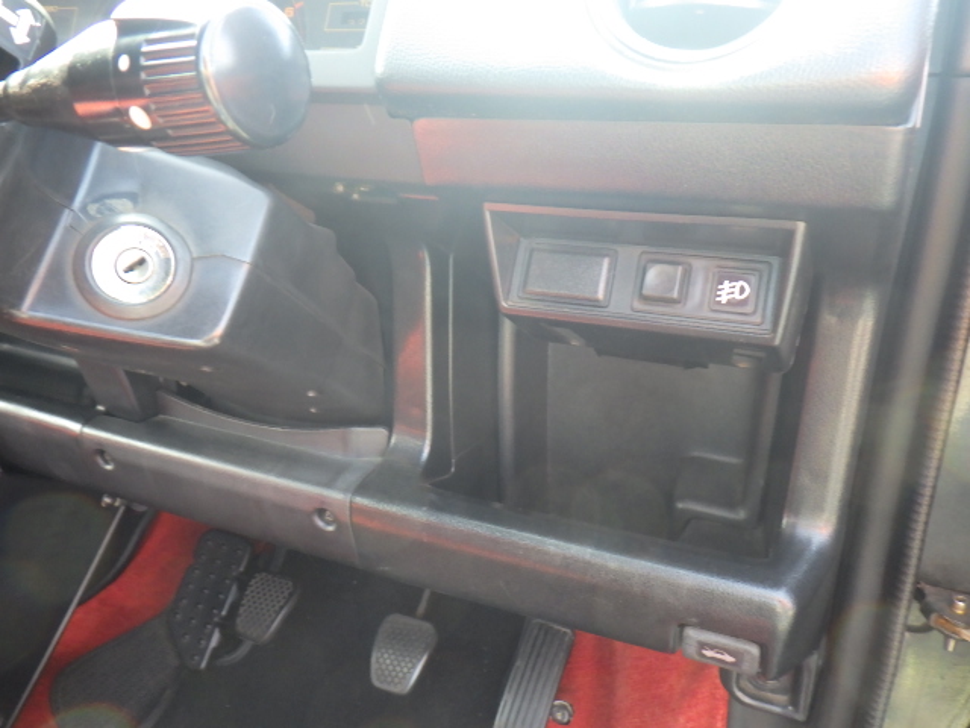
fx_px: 785
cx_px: 485
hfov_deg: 63.4
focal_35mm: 28
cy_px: 364
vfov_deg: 49.7
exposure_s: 1/45
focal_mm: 5
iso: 400
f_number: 3.5
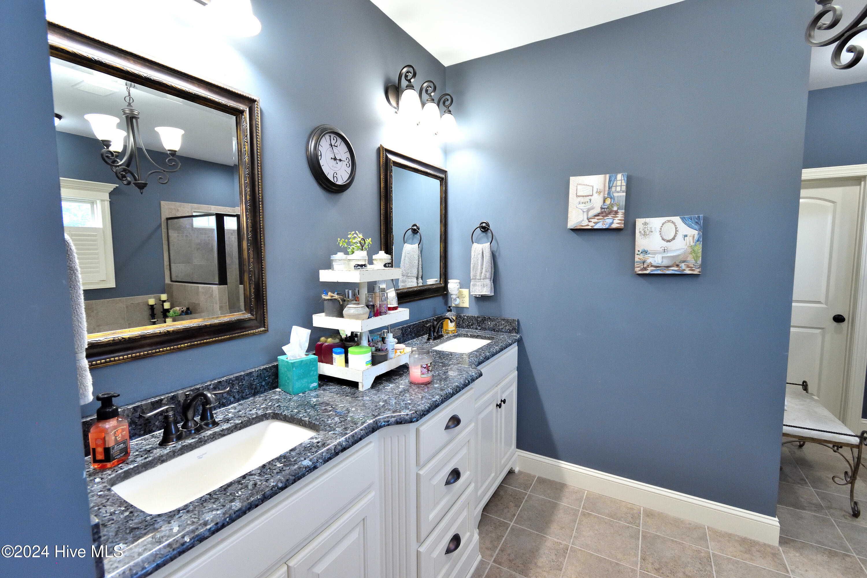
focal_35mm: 15
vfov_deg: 77.3
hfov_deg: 100.4
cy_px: 289
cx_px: 434
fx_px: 361
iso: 1000
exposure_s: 1/60
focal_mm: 10
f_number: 4.5
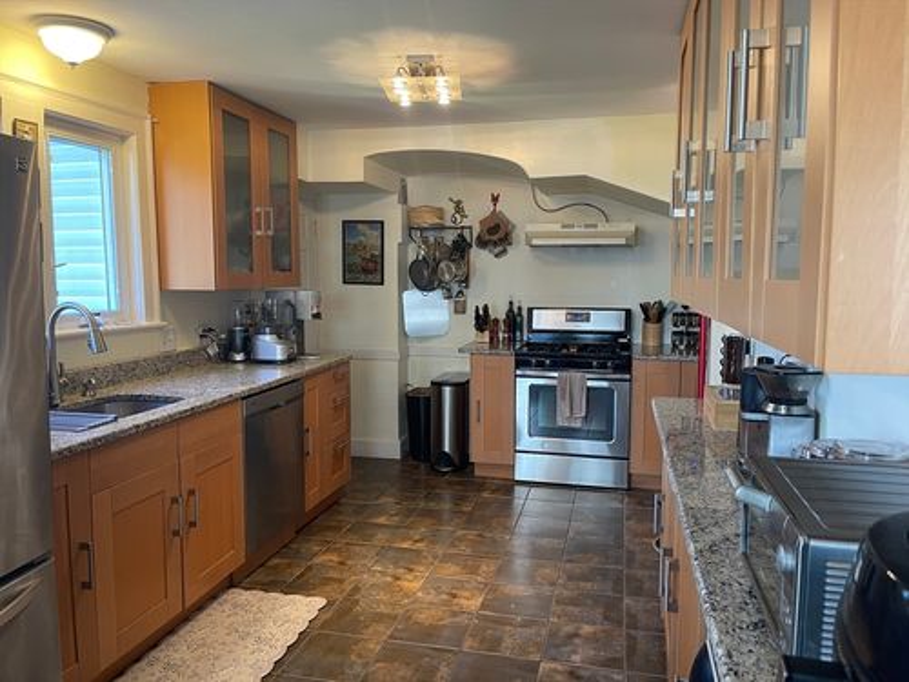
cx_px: 454
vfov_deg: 54.9
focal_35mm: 25
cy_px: 341
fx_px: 656
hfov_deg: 69.4
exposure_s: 1/60
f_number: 1.6
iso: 125
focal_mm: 5.1
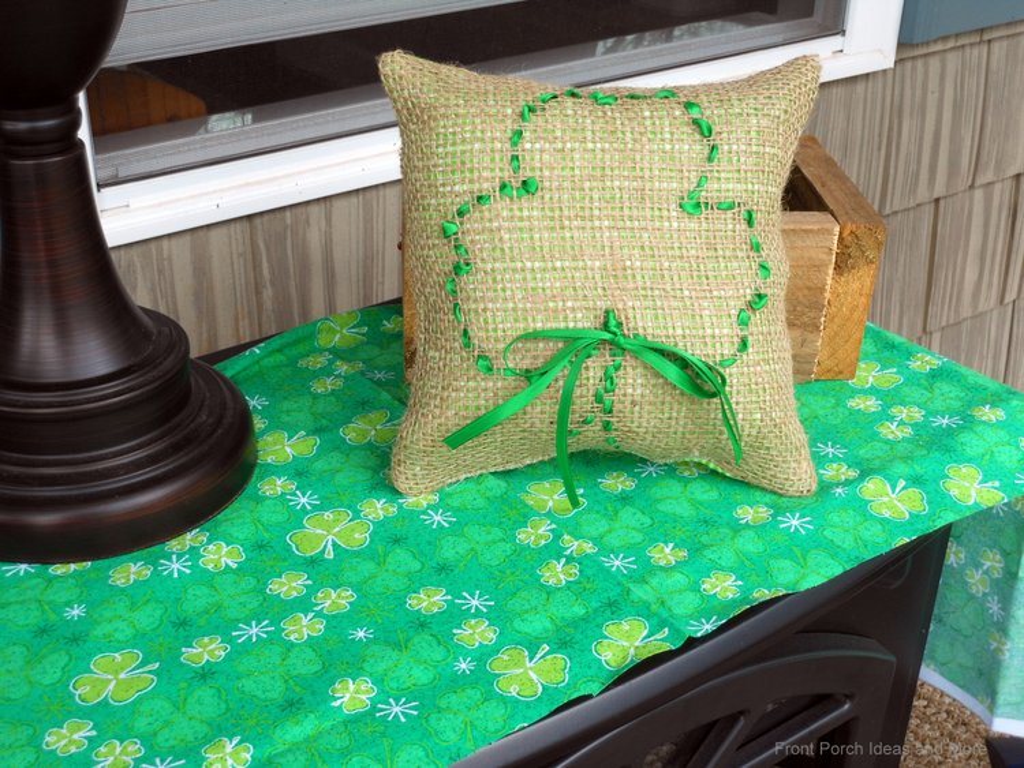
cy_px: 384
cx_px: 512
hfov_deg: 42.1
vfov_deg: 32.2
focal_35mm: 45
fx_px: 1332
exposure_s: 1/40
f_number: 4.6
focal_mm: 8.1
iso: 80
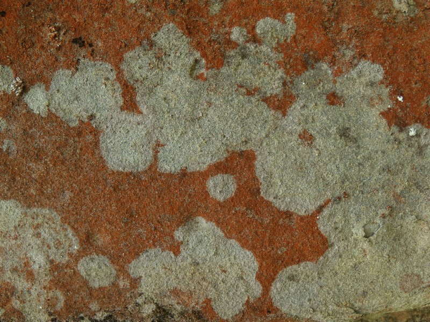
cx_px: 215
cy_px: 161
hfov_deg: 51.4
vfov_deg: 39.7
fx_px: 447
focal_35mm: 36
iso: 80
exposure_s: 1/60
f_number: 3.6
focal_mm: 6.4
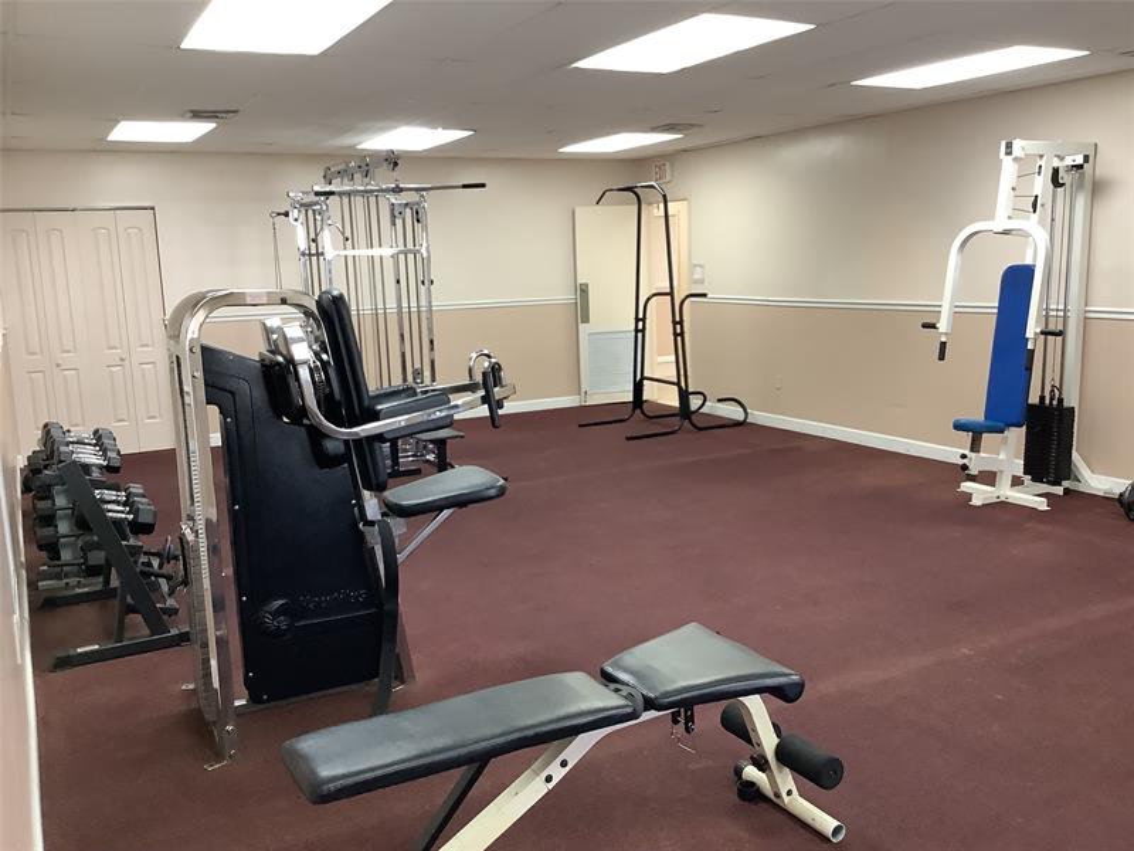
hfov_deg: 58.4
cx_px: 567
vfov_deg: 45.4
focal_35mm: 31
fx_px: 1016
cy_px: 426
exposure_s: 1/60
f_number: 2.4
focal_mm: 3.3
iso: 160
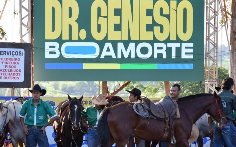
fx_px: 984
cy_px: 100
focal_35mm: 153
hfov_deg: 13.7
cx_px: 93
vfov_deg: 8.6
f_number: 5.6
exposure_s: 1/500
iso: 400
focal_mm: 70
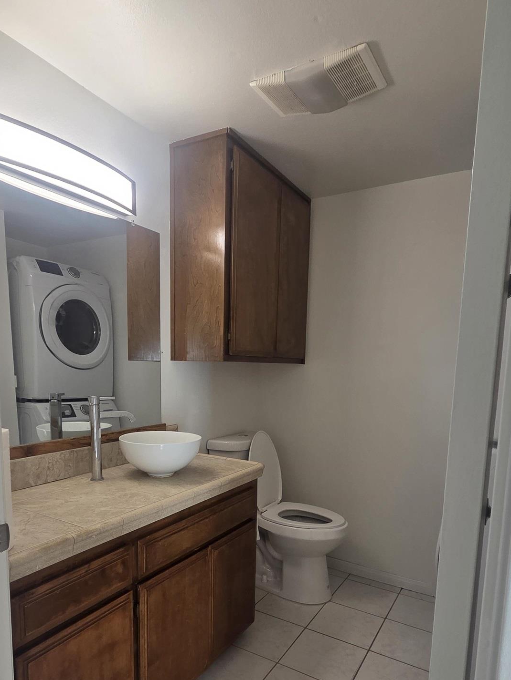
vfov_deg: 77.6
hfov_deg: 63.4
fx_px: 413
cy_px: 425
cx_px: 241
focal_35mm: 21
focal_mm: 2.2
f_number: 2.2
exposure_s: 1/120
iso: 80
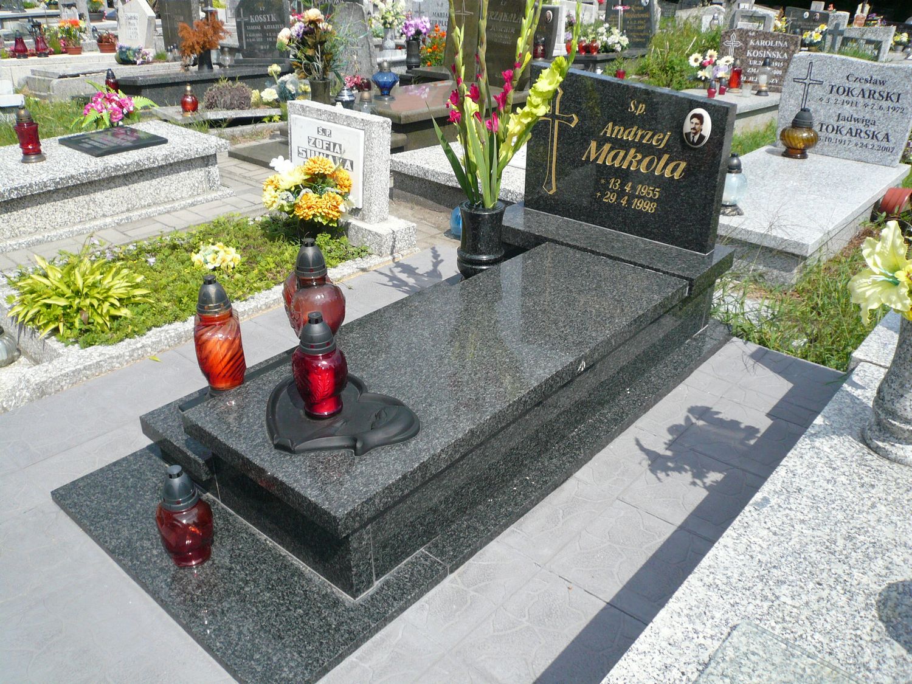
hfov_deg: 63.4
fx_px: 738
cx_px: 456
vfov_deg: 49.7
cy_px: 342
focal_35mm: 28
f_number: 8
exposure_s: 1/200
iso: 100
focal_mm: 4.6
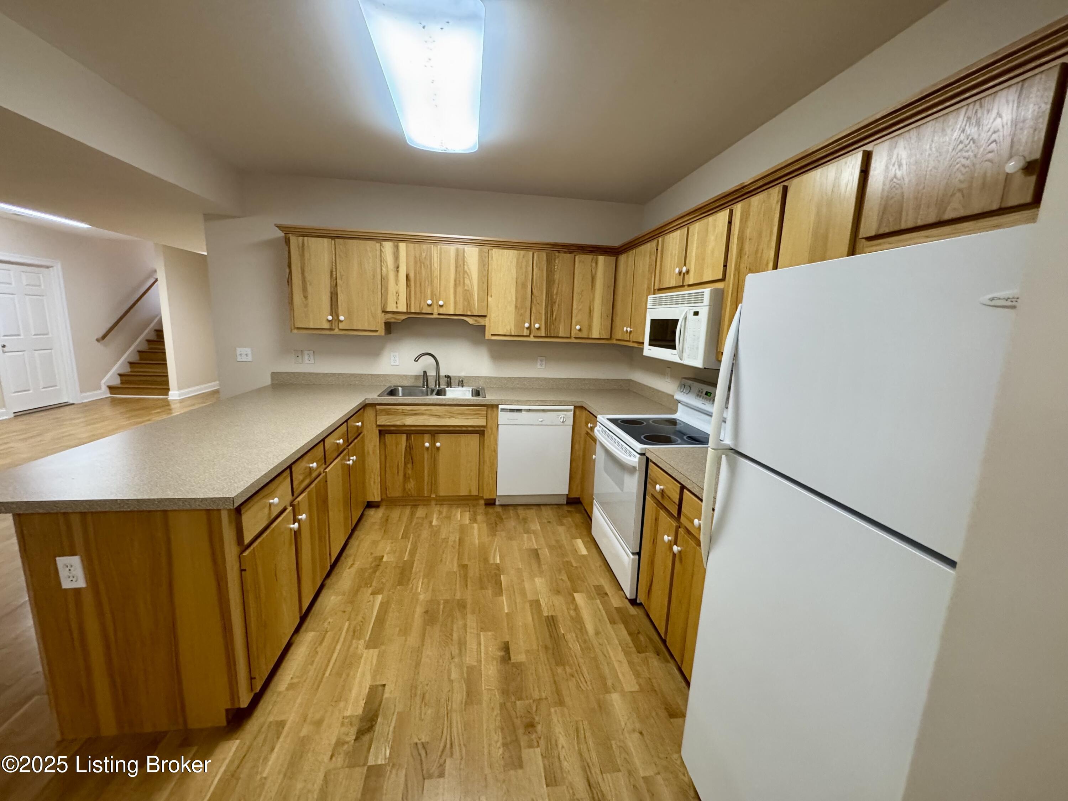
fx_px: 432
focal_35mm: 14
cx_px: 534
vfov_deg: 85.7
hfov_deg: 102.1
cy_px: 400
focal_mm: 2.22
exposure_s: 1/60
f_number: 2.2
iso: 320
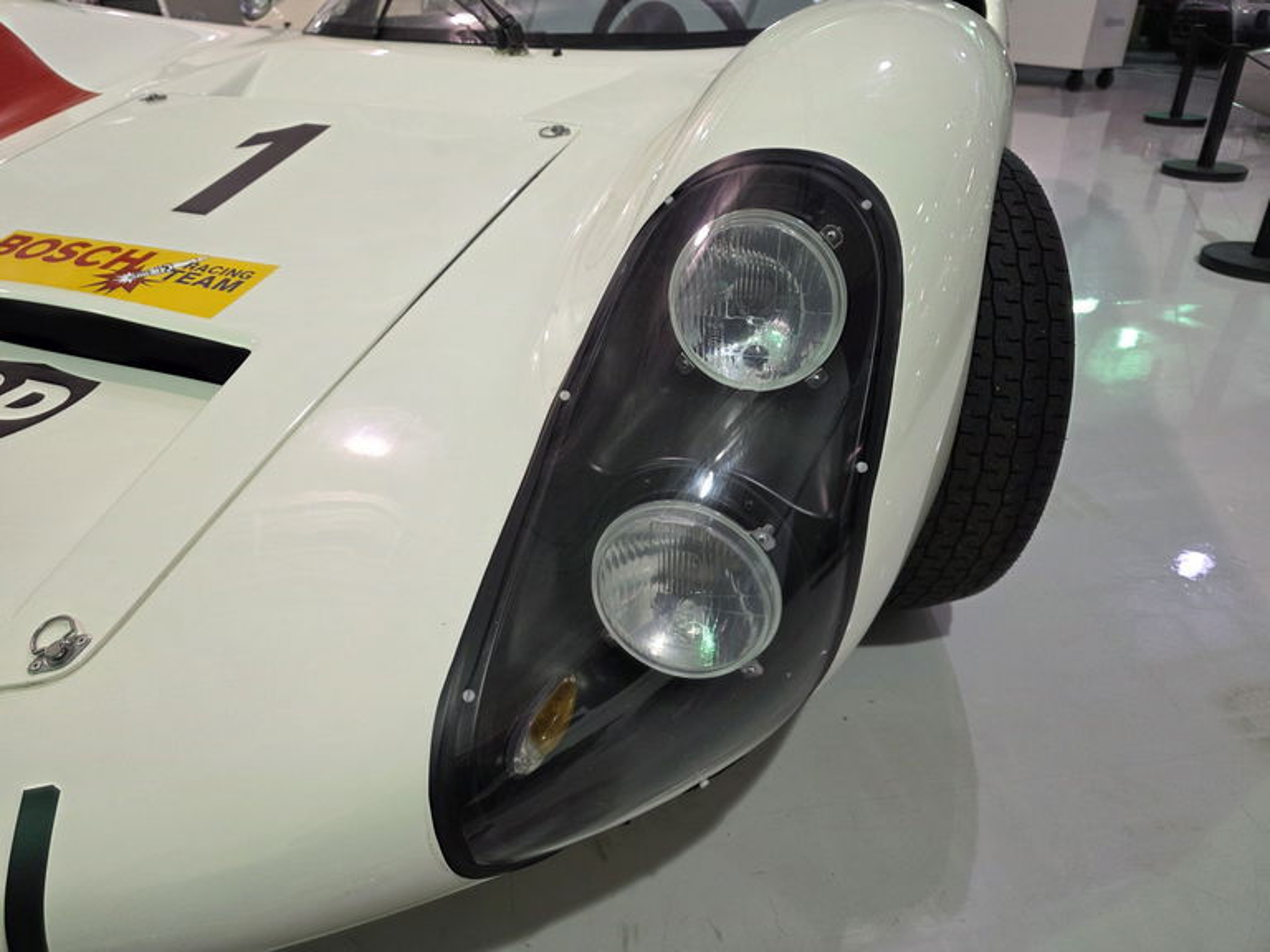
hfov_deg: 73.9
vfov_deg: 58.9
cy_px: 476
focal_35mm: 23
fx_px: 844
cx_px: 635
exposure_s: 1/120
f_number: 1.7
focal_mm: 6.3
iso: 320
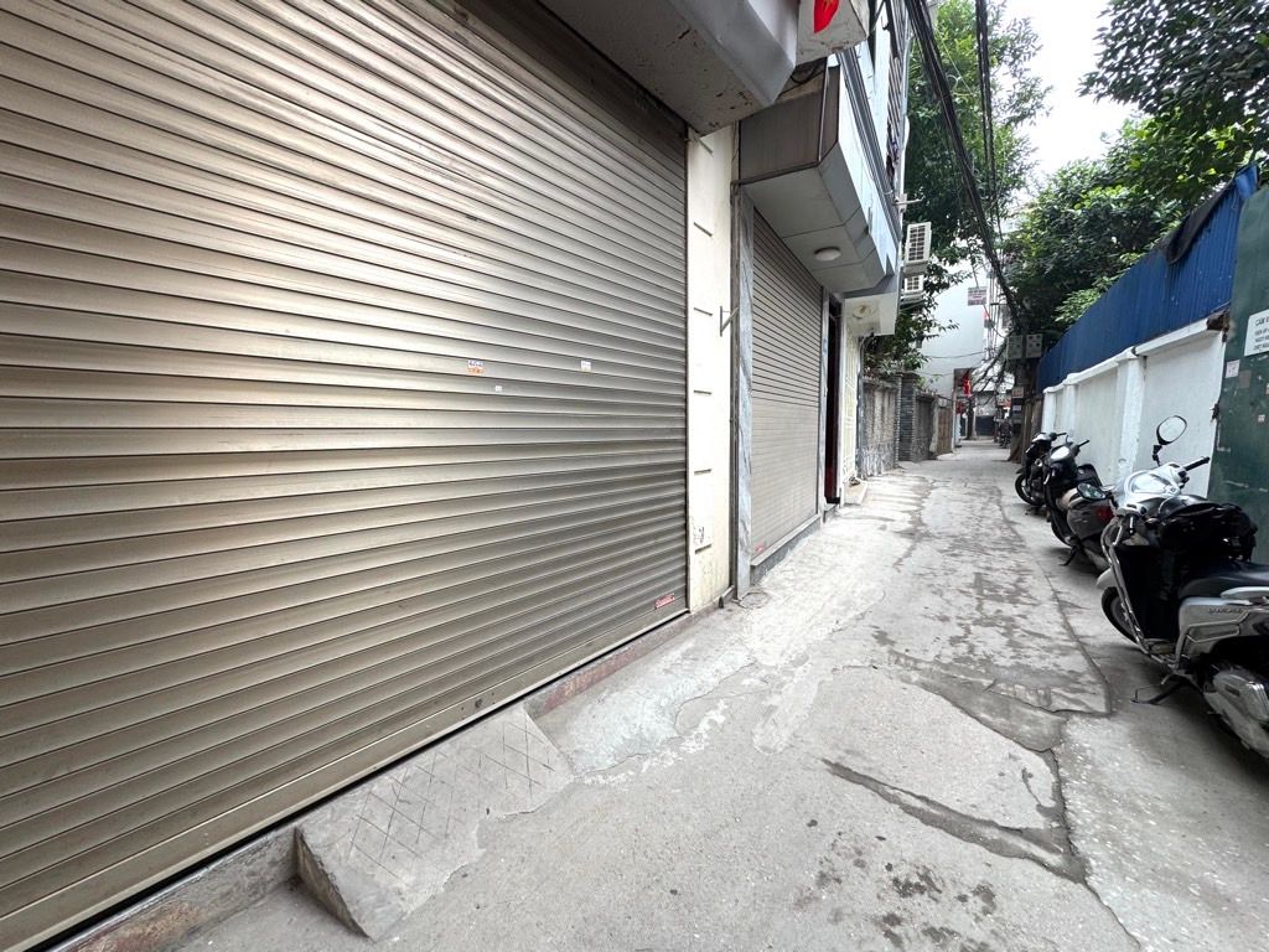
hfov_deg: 102.1
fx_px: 513
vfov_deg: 85.7
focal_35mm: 14
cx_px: 634
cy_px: 476
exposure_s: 1/99
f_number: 2.2
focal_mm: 2.22
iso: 50
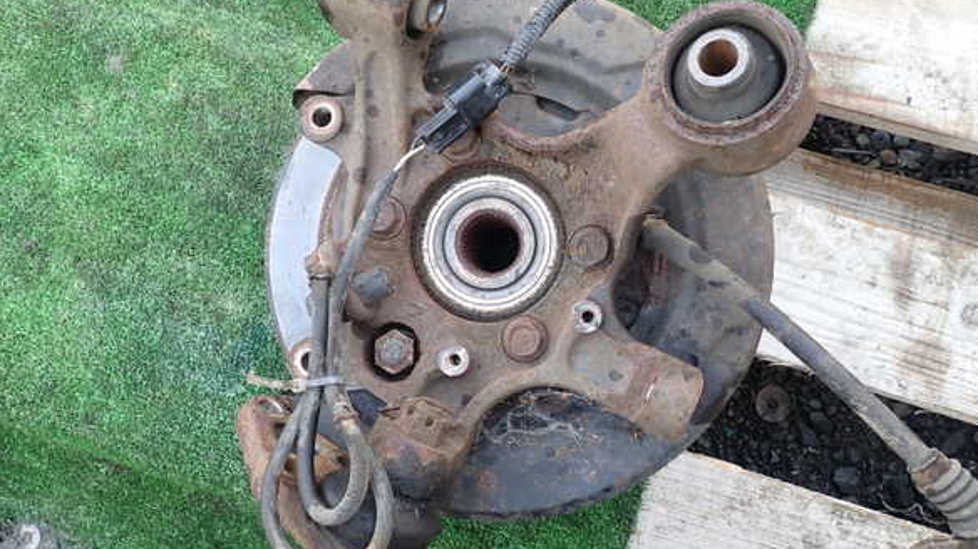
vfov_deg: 41.4
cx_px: 501
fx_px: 726
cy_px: 261
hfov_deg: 67.9
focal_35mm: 28
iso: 100
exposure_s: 1/60
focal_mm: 4.5
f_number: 2.8
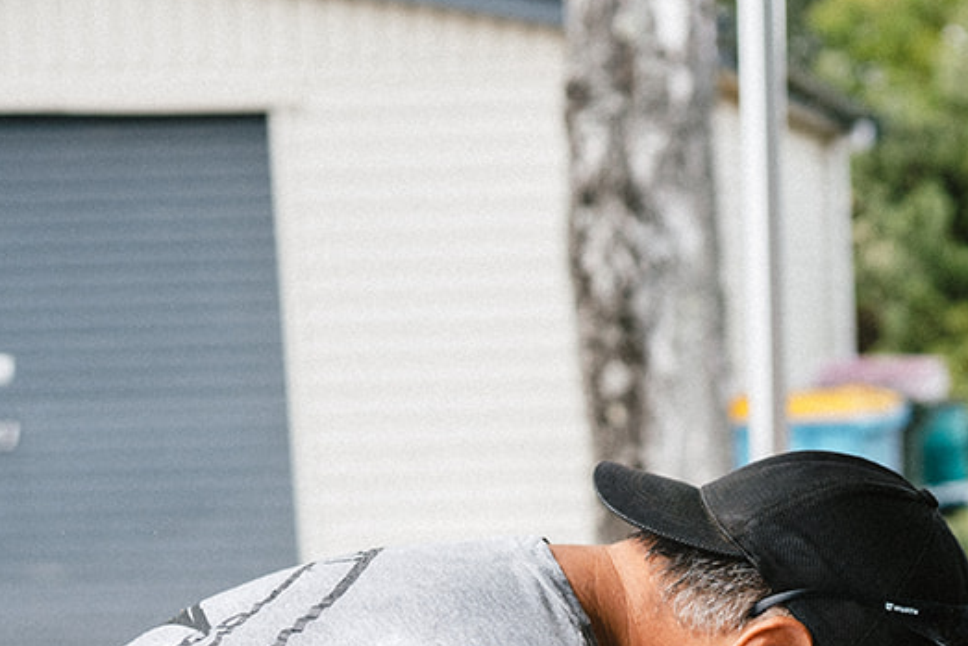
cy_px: 738
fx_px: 2878
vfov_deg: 12.6
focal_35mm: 107
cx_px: 1086
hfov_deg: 18.3
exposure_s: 1/1600
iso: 200
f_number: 2
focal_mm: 35
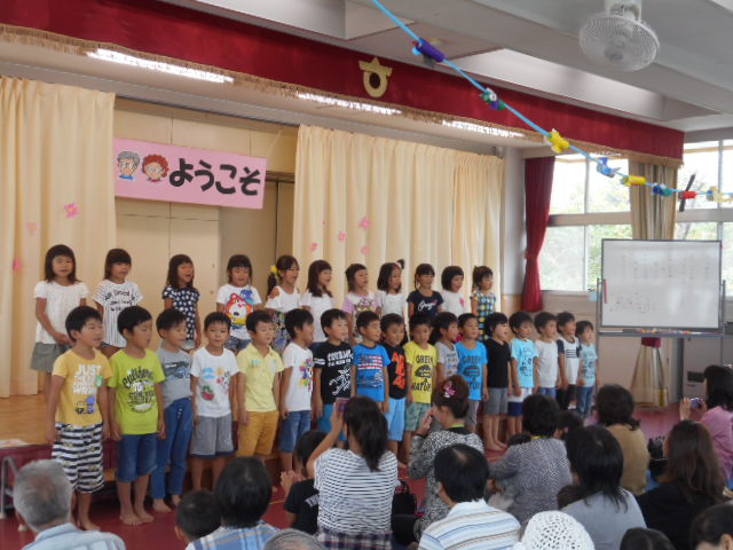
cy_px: 275
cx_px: 366
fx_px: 932
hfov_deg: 42.9
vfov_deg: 32.9
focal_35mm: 44
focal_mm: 7.9
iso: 160
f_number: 4.7
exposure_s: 1/30
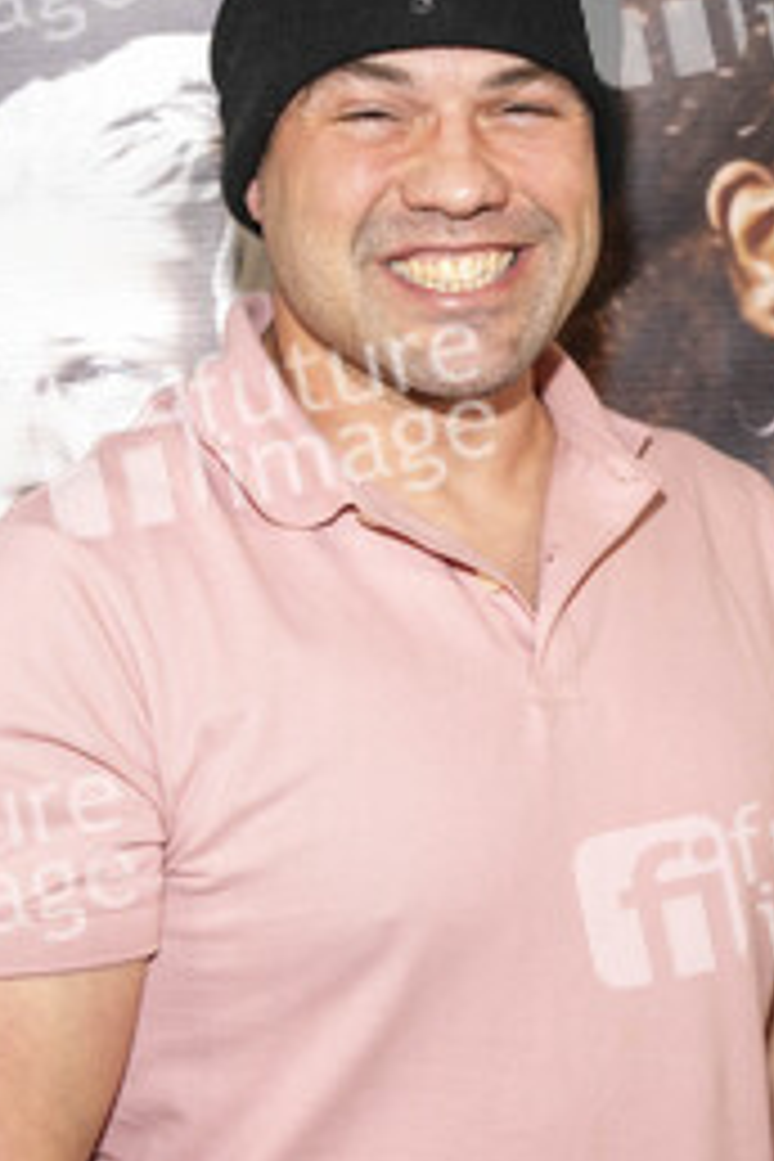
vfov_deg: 21.2
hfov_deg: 14.3
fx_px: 3096
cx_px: 396
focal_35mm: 96
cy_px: 657
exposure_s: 1/200
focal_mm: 62
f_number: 5.6
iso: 400
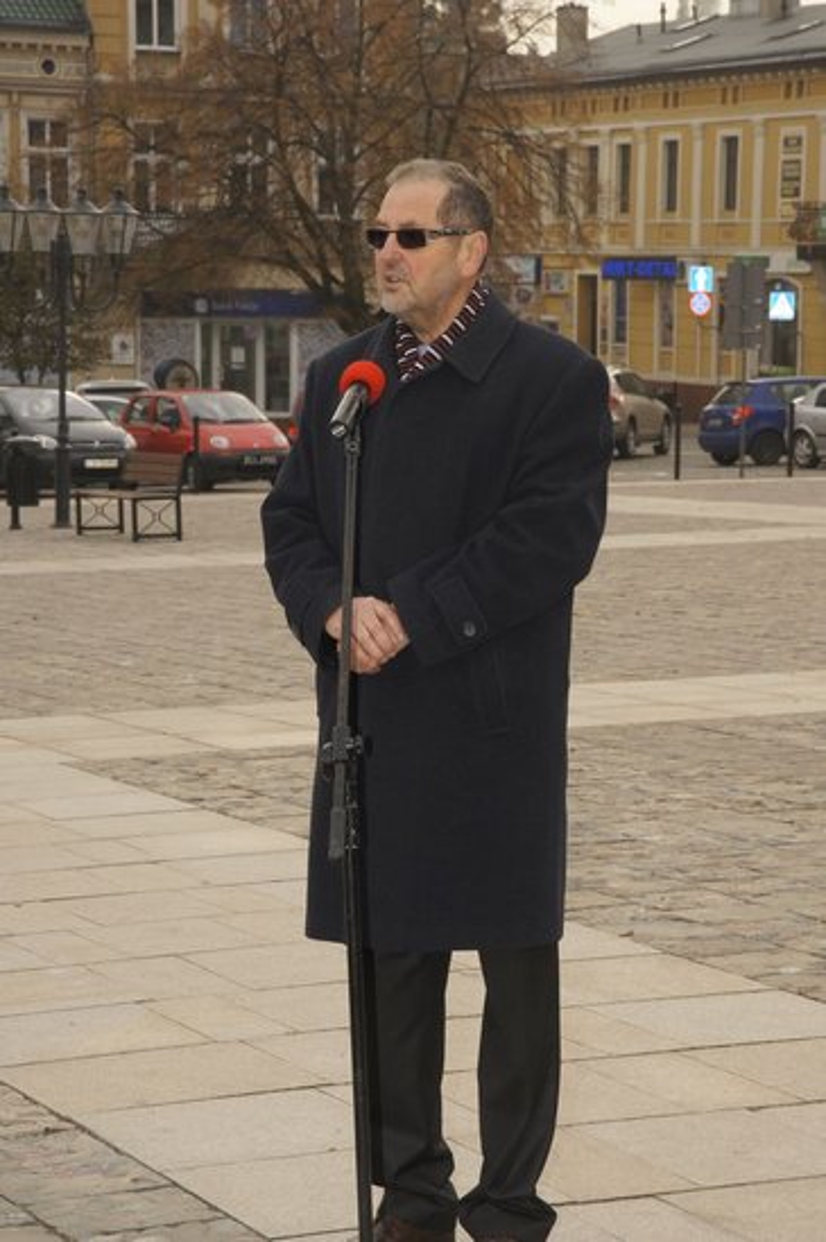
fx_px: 3620
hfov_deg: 13.0
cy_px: 621
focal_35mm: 105
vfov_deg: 19.5
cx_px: 413
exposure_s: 1/160
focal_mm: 70
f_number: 13
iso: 400
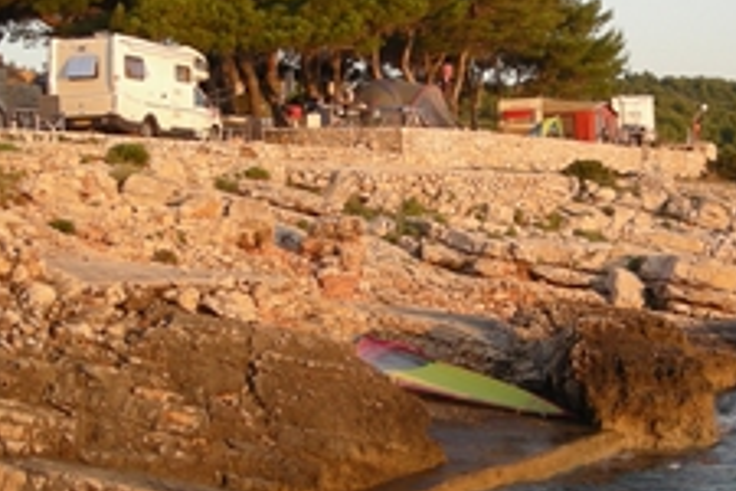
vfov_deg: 15.3
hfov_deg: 22.8
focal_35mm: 89
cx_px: 468
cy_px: 165
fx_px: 1819
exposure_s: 1/150
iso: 50
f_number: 2.8
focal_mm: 5.7
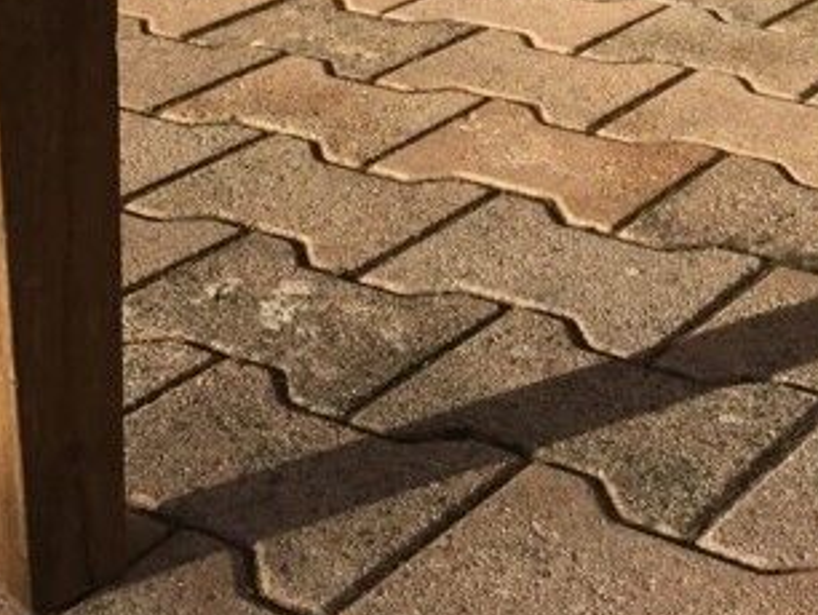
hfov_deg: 24.1
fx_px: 1916
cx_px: 470
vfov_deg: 17.6
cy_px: -51
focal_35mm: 81
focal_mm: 3.3
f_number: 2.4
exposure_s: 1/1072
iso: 25
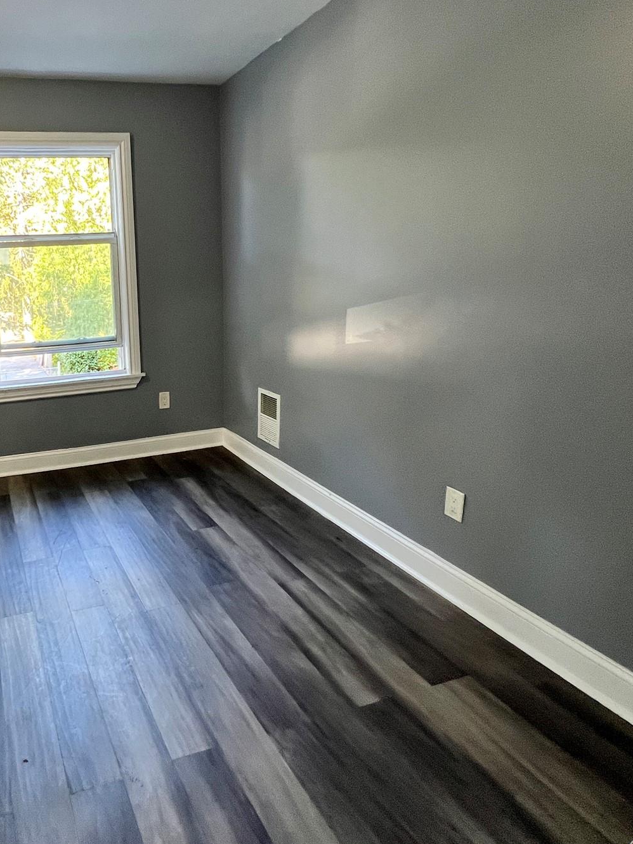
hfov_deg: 59.6
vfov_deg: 81.5
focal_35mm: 20
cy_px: 375
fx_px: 488
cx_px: 108
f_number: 1.8
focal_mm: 1.57
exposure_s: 1/60
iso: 250
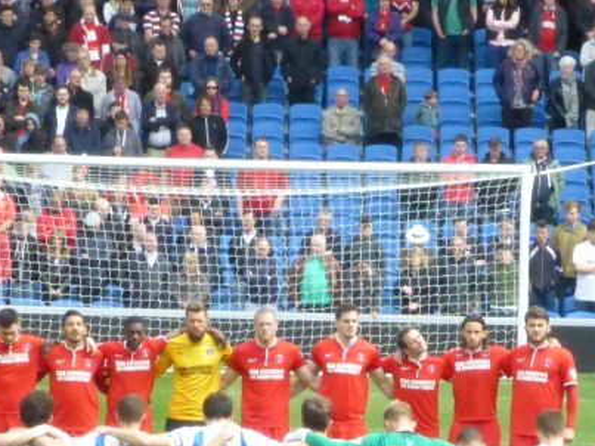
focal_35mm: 637
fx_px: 10946
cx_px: 301
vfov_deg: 2.3
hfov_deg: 3.1
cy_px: 357
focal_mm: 38.2
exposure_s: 1/2000
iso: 1600
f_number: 6.3
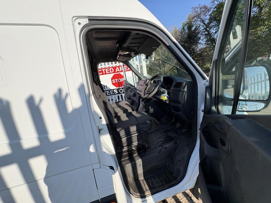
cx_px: 136
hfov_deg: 102.1
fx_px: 110
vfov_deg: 85.7
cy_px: 102
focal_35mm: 14
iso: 64
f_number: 2.2
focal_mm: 2.22
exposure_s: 1/713
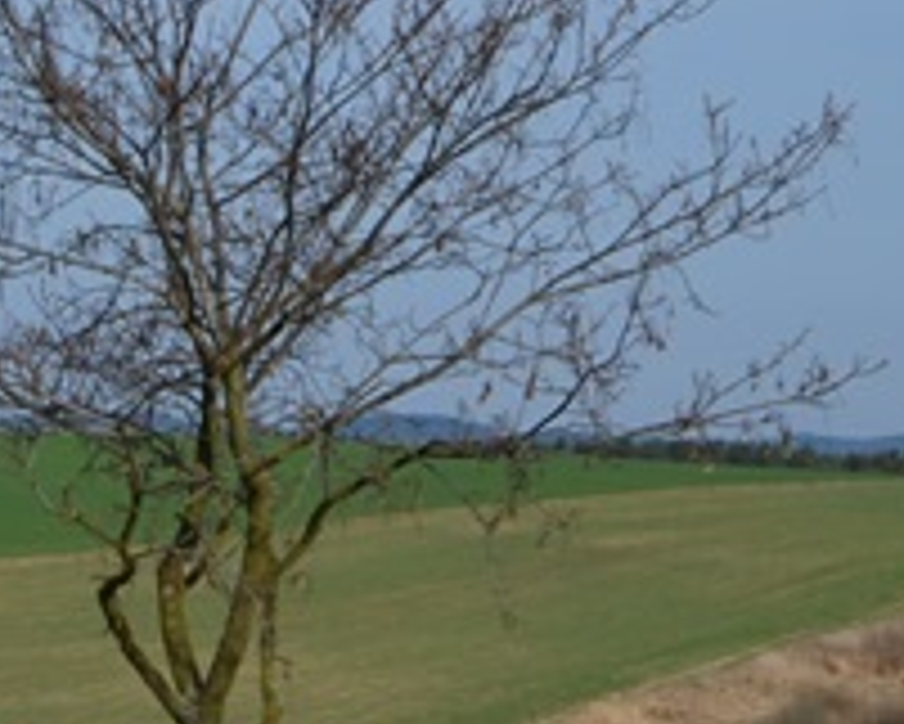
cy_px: 944
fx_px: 4791
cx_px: -472
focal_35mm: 179
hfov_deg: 10.4
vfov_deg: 8.5
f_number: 9
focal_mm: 32
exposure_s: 1/320
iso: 100
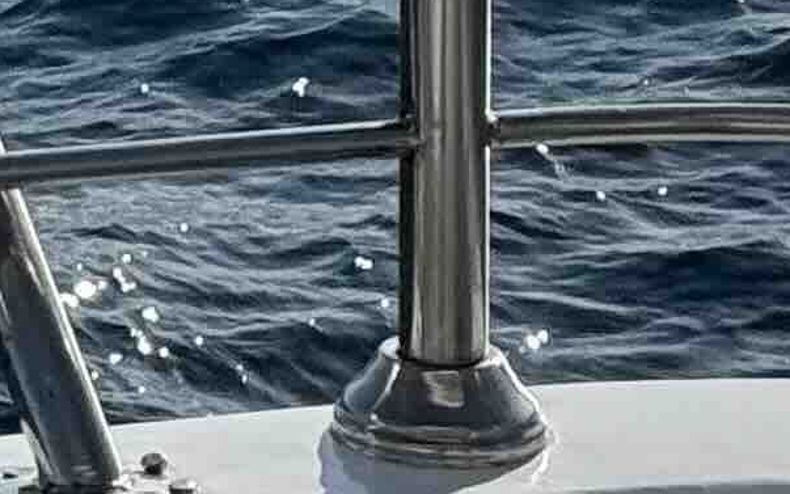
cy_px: -1276
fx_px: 7321
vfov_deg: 3.7
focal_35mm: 340
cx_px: -736
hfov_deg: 6.0
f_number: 1.78
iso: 100
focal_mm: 6.76
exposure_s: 1/9901
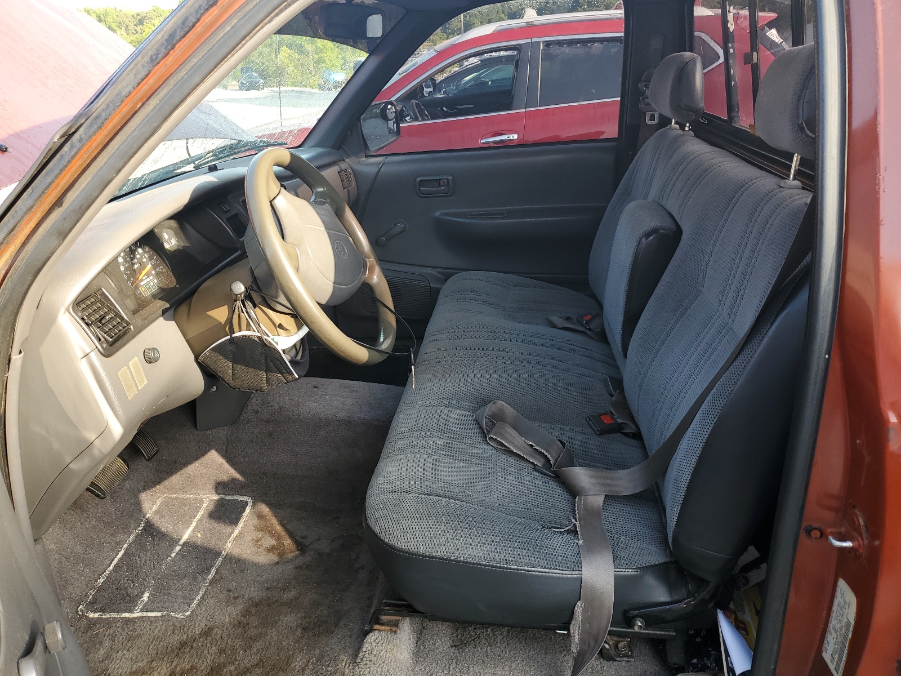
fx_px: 677
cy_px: 338
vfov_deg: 53.1
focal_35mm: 26
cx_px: 450
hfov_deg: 67.3
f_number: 1.5
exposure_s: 1/250
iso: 50
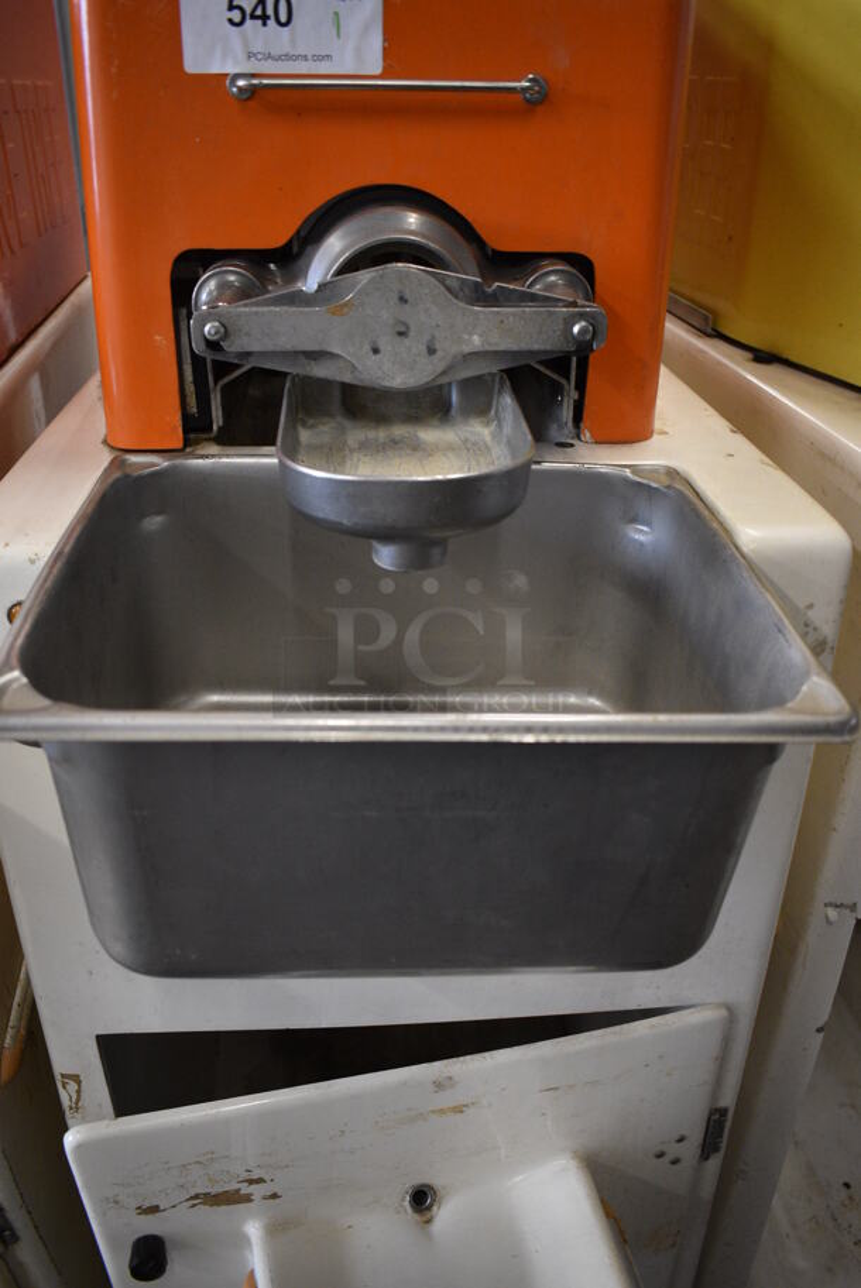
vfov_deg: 67.3
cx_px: 430
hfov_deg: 48.0
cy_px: 644
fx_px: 967
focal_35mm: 27
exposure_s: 1/125
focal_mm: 18
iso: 1800
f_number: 3.5
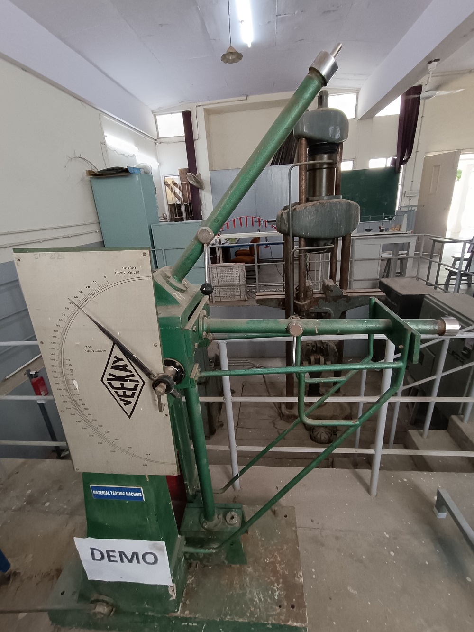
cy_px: 316
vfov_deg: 94.5
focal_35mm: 16
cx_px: 237
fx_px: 292
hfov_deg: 78.1
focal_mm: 1.66
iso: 434
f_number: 2.2
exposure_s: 1/50
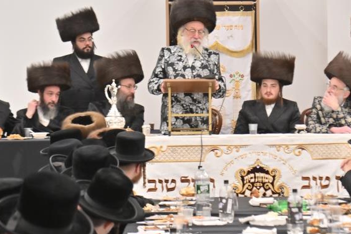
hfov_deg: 10.8
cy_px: 53
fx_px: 1862
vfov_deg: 7.2
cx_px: 243
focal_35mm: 191
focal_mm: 70
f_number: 4
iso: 500
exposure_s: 1/250
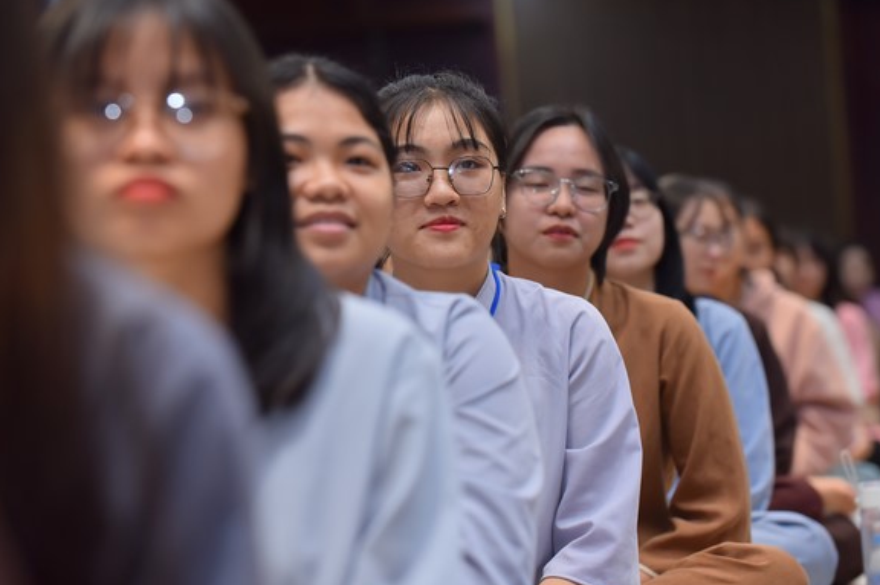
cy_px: 296
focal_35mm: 131
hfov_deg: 15.7
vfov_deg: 10.4
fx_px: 3199
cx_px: 468
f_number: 4
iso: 800
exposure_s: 1/125
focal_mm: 116
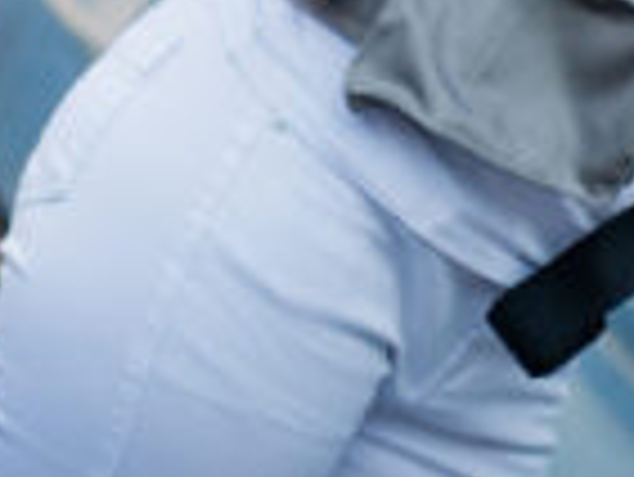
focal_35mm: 284
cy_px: -178
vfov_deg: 5.2
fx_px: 5206
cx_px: 569
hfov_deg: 7.0
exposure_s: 1/1250
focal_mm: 50
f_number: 2.5
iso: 200
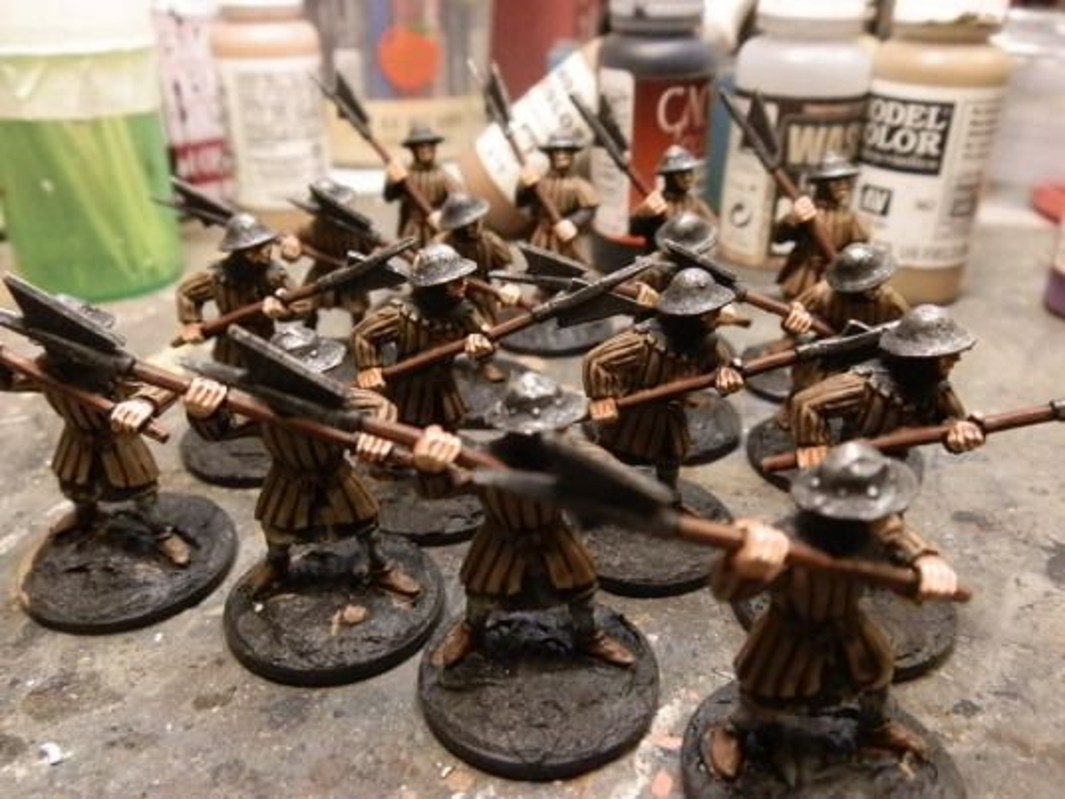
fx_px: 861
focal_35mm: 28
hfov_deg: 63.4
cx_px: 532
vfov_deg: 49.7
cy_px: 400
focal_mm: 5
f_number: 3.1
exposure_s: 1/40
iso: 400
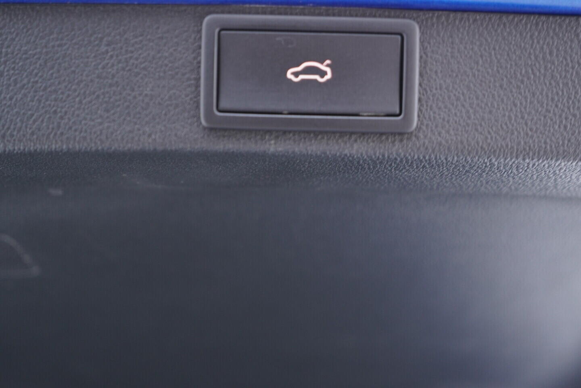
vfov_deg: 36.9
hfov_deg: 53.1
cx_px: 290
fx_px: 581
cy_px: 194
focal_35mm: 36
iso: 640
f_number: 2.8
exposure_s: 1/40
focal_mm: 24
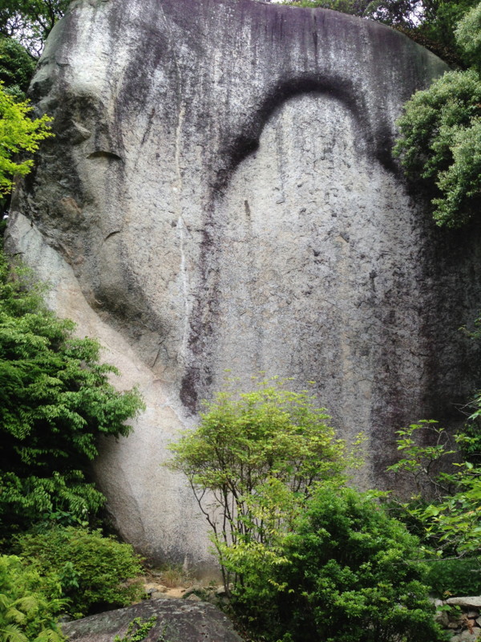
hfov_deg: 42.9
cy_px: 321
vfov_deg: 55.4
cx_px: 240
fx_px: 611
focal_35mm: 33
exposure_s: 1/411
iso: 50
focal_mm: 4.13
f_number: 2.4
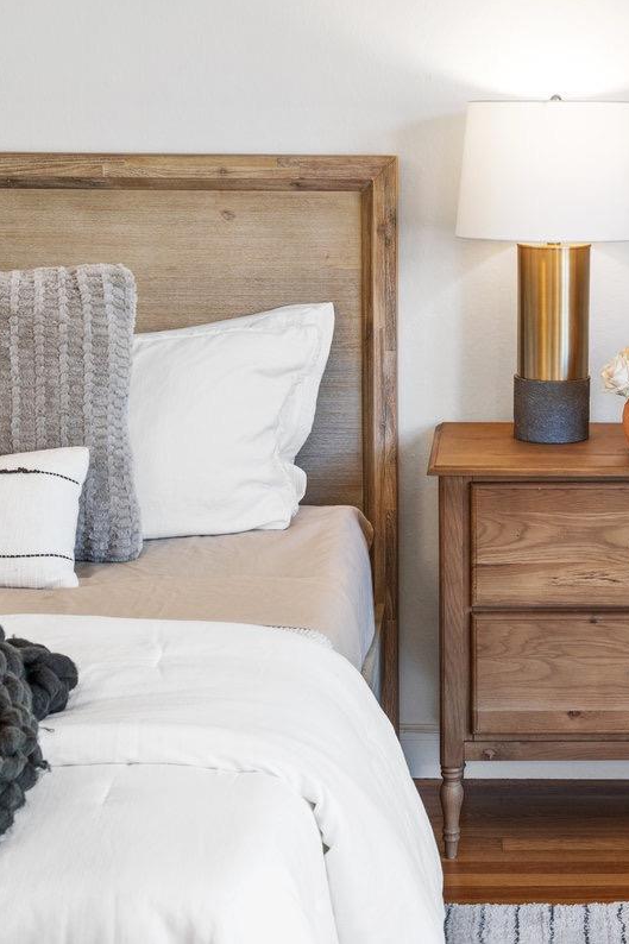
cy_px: 471
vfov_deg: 28.5
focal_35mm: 71
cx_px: 558
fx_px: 1861
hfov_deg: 18.9
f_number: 9
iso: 400
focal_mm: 47
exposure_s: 1/25
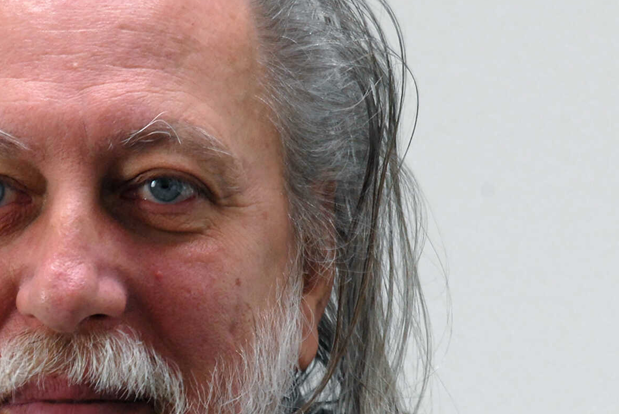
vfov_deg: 2.2
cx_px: 74
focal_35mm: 635
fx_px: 10929
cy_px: 325
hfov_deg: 3.2
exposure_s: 1/15
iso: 400
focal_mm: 200
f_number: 10
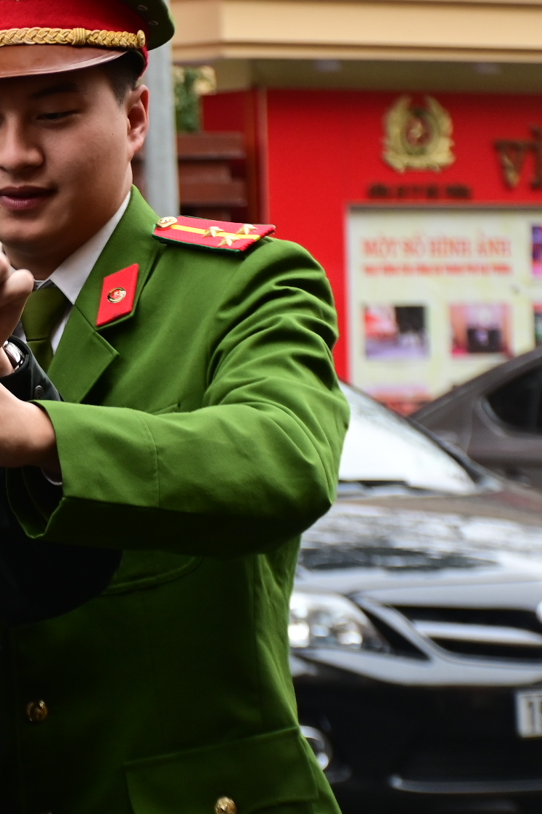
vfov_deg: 13.0
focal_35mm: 158
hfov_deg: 8.6
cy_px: 382
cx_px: -155
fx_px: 3569
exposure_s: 1/250
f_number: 5
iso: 640
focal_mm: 60
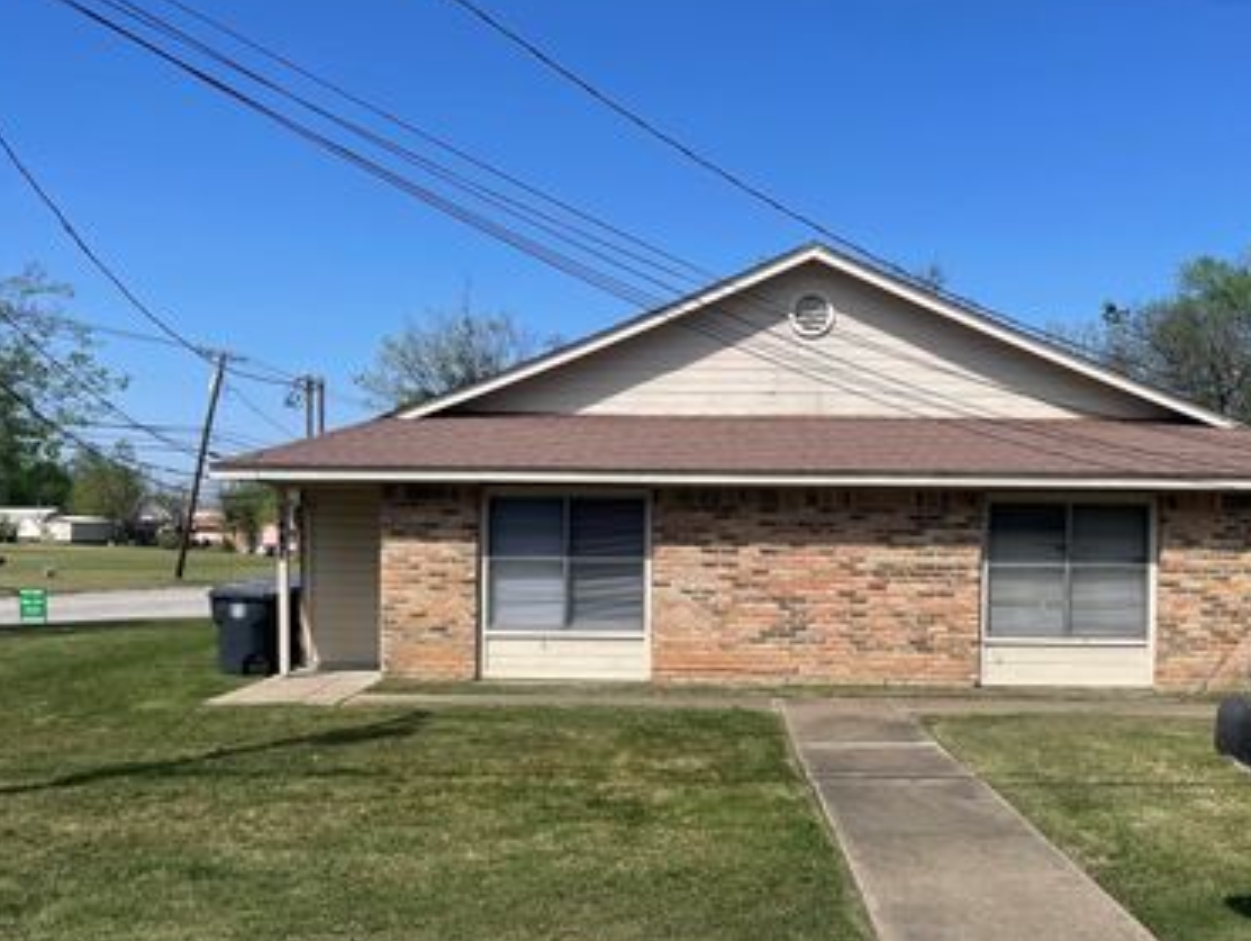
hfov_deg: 52.5
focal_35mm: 35
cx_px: 701
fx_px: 1266
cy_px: 585
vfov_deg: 40.5
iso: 32
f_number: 1.6
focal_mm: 4.2
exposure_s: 1/5051
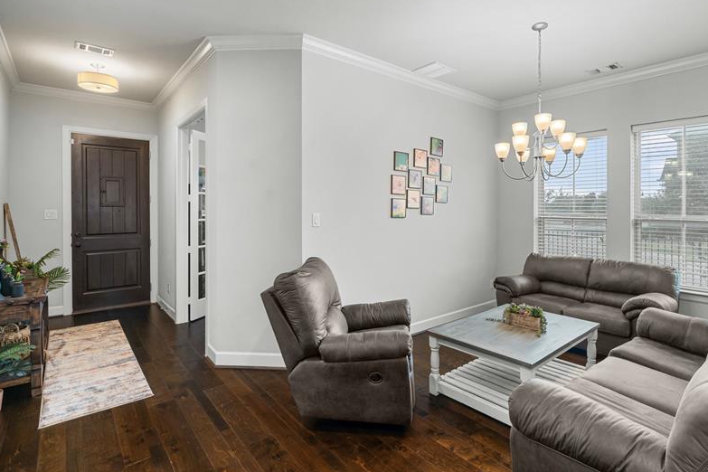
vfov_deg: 70.2
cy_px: 209
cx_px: 382
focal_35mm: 17
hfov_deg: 93.1
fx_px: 334
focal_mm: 13
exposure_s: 1/1.25
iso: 400
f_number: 8
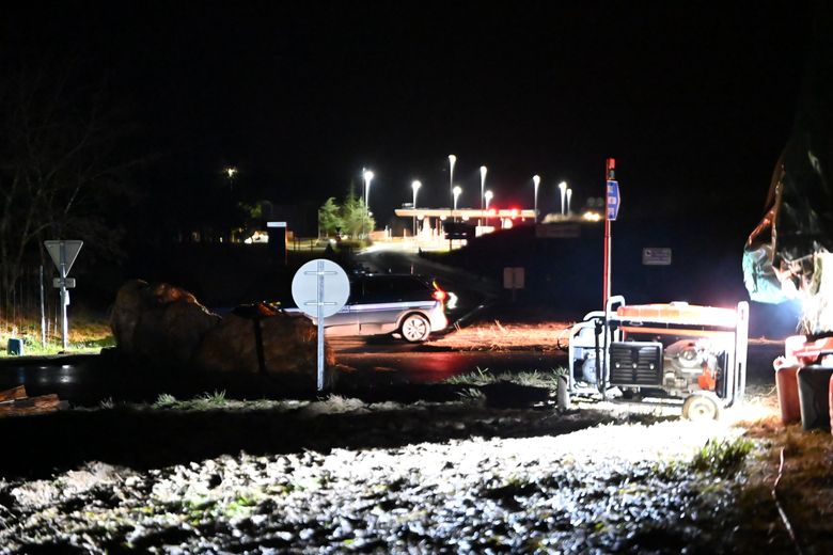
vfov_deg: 18.2
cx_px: 416
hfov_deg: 27.0
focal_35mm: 75
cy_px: 278
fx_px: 1735
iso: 25600
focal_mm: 75
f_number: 2.8
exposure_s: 1/25
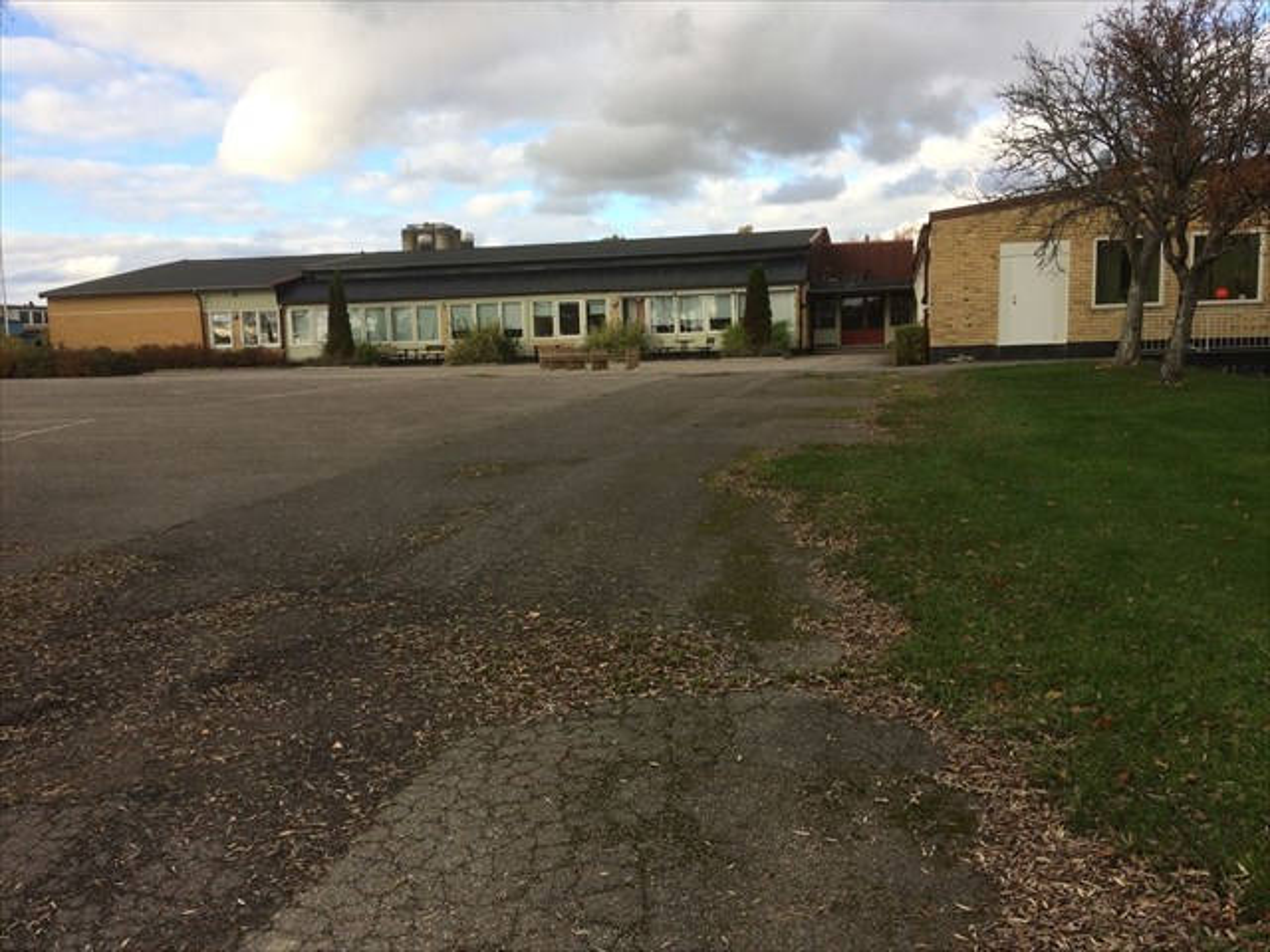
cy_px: 476
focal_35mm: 29
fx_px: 1064
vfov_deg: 48.2
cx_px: 635
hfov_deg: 61.7
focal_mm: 4.15
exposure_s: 1/707
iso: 32
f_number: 2.2
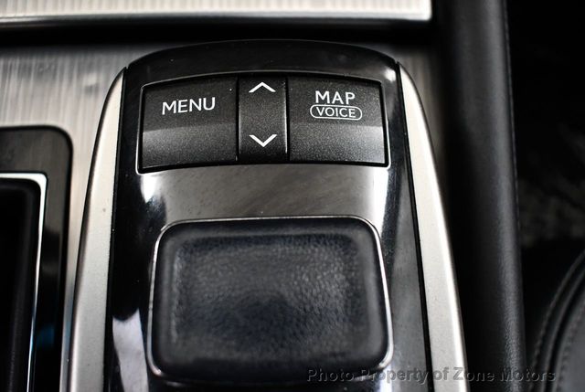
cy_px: 196
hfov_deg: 53.1
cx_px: 292
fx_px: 586
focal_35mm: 36
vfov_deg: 37.0
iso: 2800
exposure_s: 1/125
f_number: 3.5
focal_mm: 18
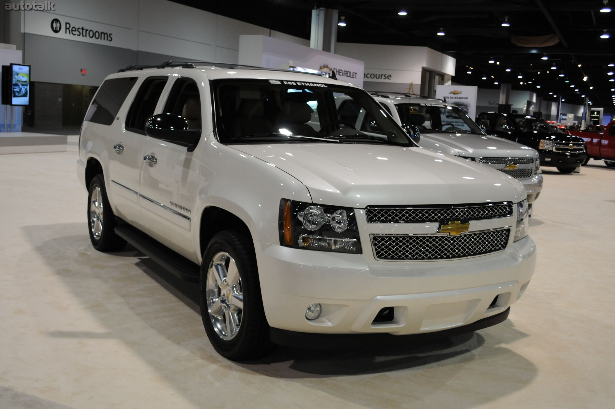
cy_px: 204
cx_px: 308
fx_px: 666
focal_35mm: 39
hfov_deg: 49.6
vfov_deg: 34.1
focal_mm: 26
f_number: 4.5
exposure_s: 1/80
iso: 800
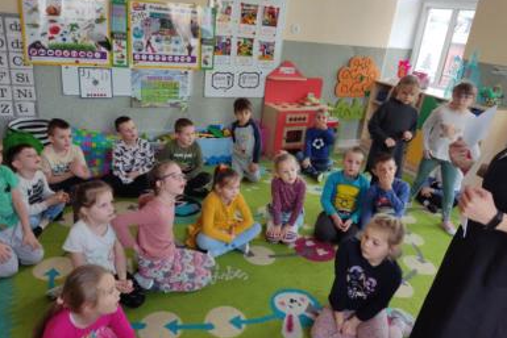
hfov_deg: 67.4
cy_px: 168
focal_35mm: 27
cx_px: 254
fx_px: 380
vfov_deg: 48.0
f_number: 1.79
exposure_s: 1/100
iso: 88
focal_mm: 4.71
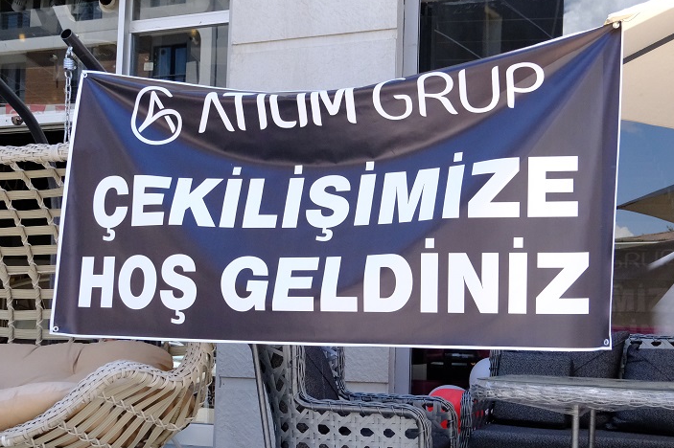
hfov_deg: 38.9
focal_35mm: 51
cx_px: 314
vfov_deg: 26.4
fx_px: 954
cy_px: 272
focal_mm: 18.4
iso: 2500
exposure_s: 1/4000
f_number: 4
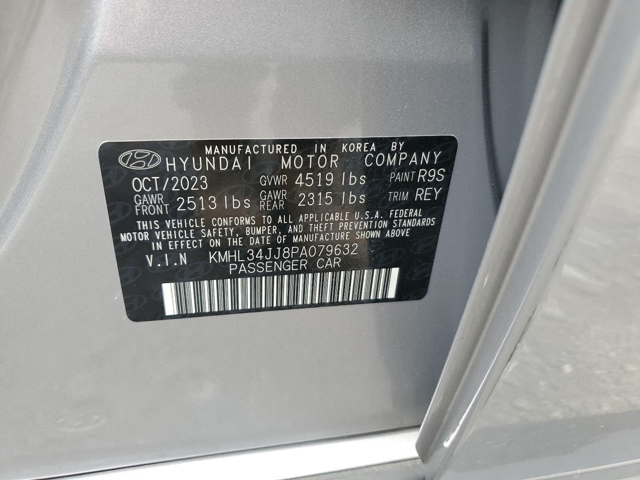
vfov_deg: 53.1
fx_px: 481
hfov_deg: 67.3
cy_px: 240
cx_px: 320
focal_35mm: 26
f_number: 1.5
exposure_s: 1/185
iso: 50
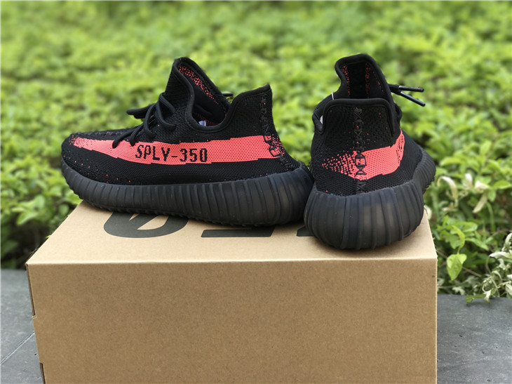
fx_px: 843
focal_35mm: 57
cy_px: 192
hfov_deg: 33.8
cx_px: 256
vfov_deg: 25.6
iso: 25
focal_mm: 6.6
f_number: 2.8
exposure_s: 1/100
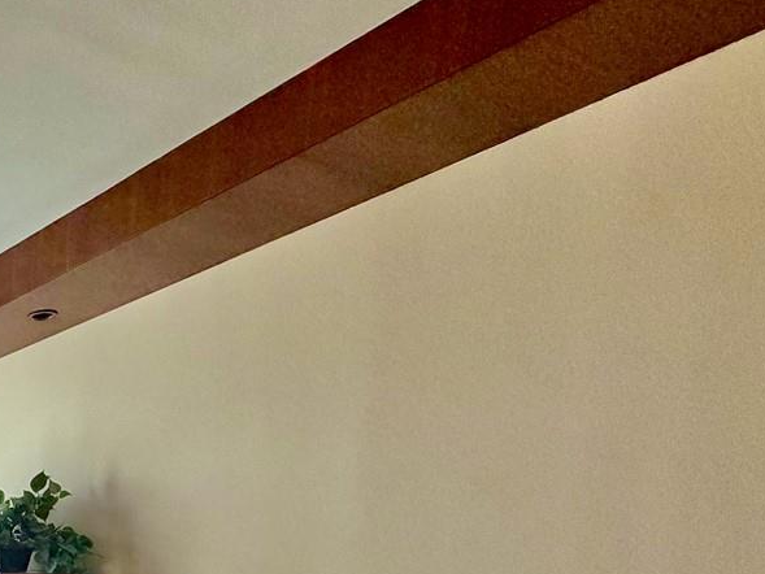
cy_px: 729
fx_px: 840
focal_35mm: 38
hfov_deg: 35.4
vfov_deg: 30.5
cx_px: -204
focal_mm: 2.22
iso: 320
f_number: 2.2
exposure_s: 1/116
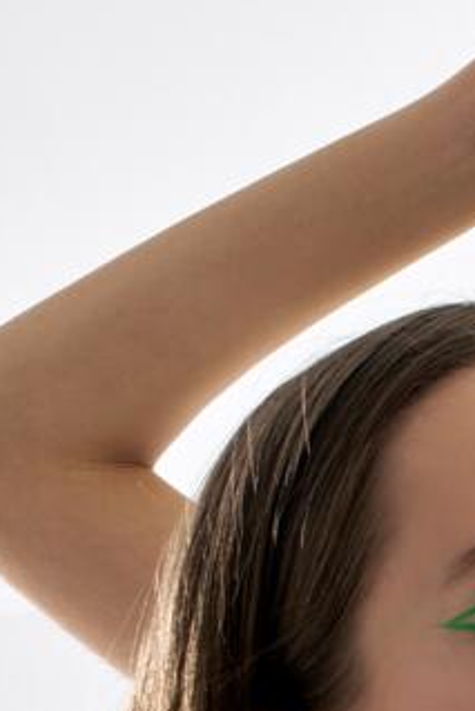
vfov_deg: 14.2
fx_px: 2748
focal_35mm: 139
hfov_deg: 9.4
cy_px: 887
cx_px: 883
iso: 1000
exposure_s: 1/125
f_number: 8
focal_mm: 24.5
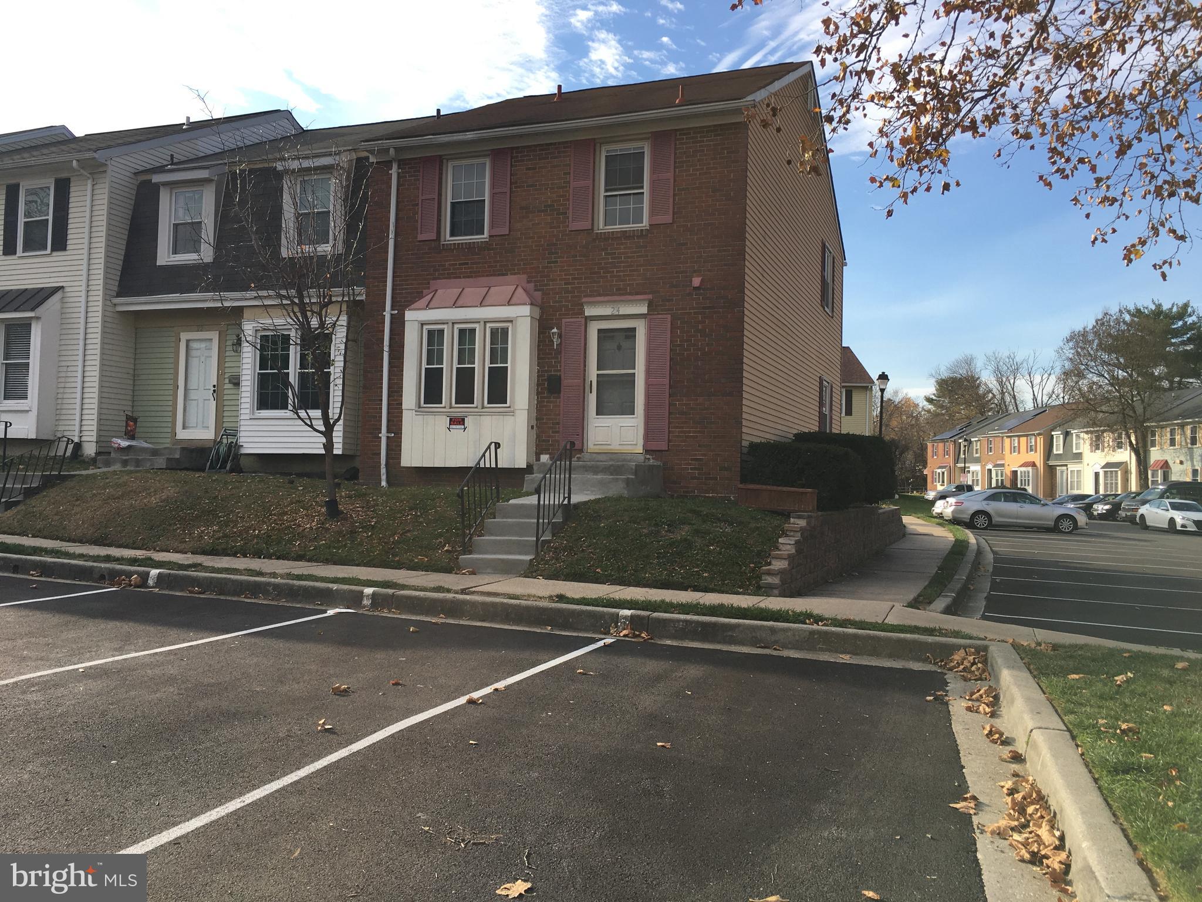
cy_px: 451
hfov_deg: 61.7
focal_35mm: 29
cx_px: 601
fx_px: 1007
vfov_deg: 48.2
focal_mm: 4.15
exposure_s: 1/818
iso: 25
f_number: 2.2
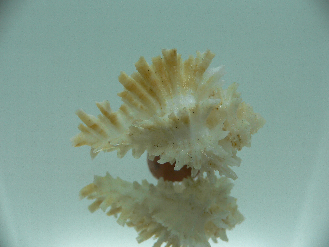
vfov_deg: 40.7
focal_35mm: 35
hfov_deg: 52.6
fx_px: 333
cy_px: 124
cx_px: 164
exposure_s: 1/80
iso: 80
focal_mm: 4.6
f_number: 2.8
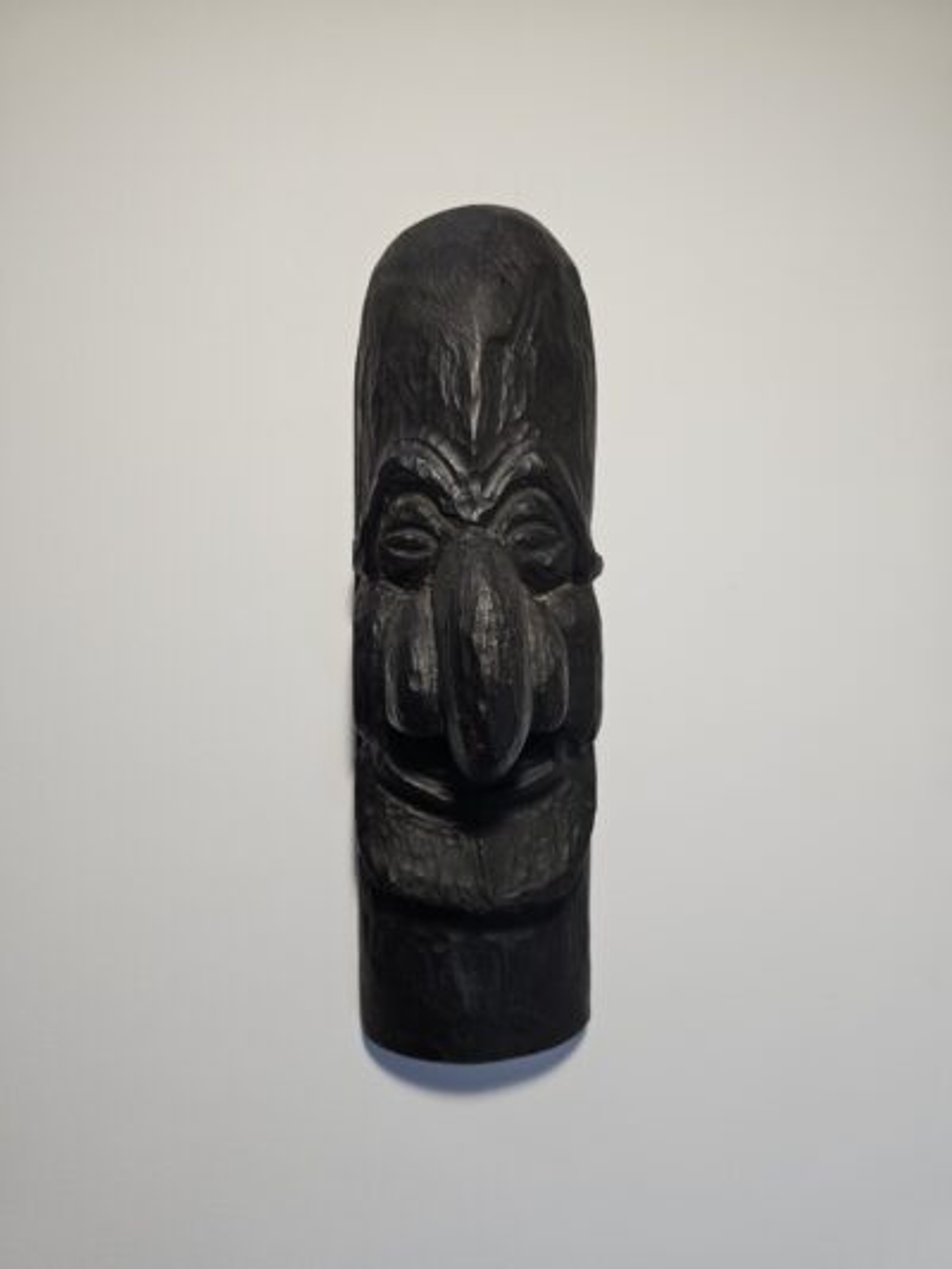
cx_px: 476
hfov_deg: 58.9
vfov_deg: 73.9
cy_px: 634
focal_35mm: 23
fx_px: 843
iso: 40
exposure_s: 1/120
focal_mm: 6.3
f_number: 1.7
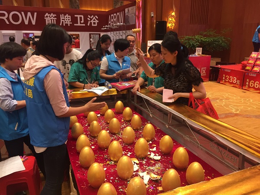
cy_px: 98
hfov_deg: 61.7
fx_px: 218
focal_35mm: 29
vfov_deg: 48.2
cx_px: 130
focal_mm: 4.15
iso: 64
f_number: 2.2
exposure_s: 1/33
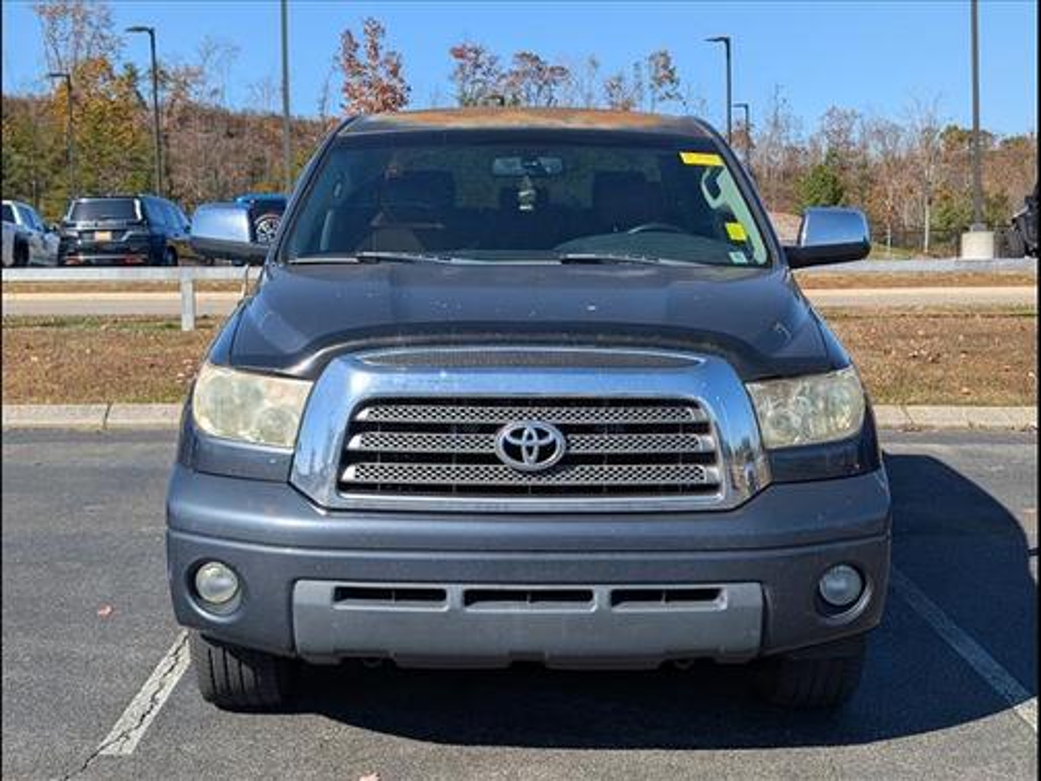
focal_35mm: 49
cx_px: 520
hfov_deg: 38.9
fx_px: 1474
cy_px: 390
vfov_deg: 29.7
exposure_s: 1/1111
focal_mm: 6.9
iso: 20
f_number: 1.68
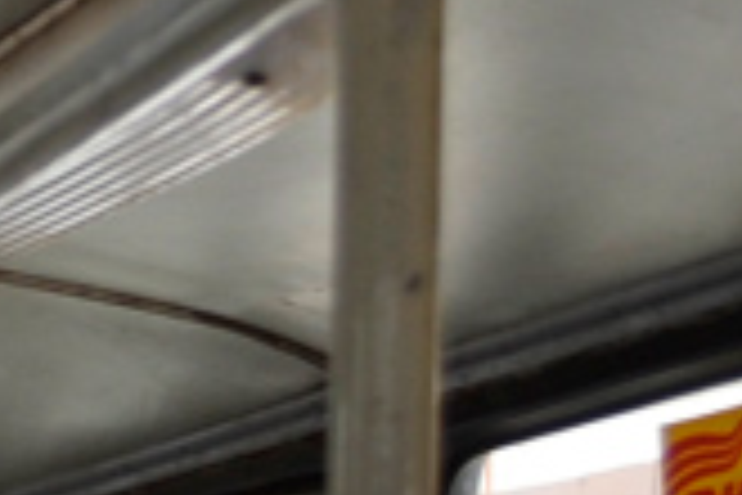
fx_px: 4946
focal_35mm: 240
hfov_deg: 7.8
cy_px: 1089
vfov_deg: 5.6
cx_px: -1174
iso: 100
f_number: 3.8
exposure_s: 1/160
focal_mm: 22
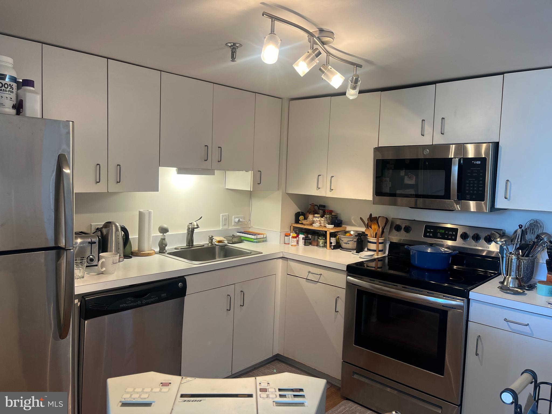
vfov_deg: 53.1
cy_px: 207
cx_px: 276
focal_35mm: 26
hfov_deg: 67.3
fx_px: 415
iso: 64
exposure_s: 1/60
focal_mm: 5.1
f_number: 1.6
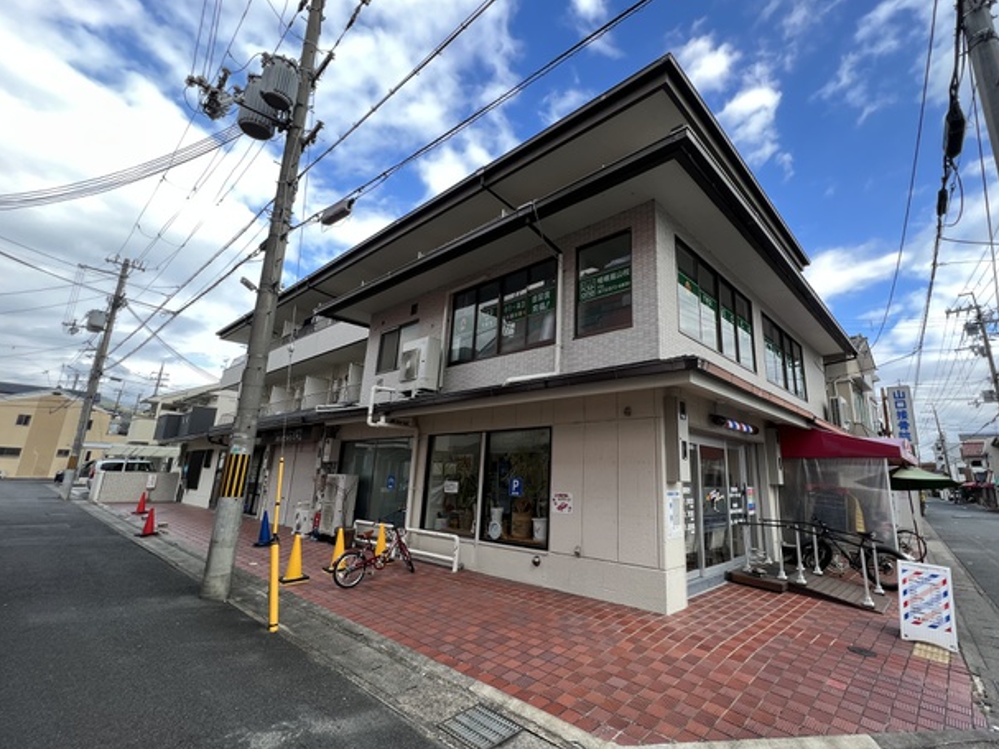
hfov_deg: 97.6
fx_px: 433
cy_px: 363
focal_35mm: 15
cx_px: 565
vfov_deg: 81.7
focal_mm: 1.57
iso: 32
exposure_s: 1/208
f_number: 1.8
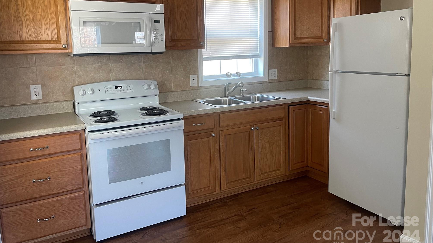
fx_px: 333
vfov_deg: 39.9
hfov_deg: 66.1
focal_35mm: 29
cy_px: 88
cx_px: 214
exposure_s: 1/60
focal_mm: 5.1
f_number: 1.6
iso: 160
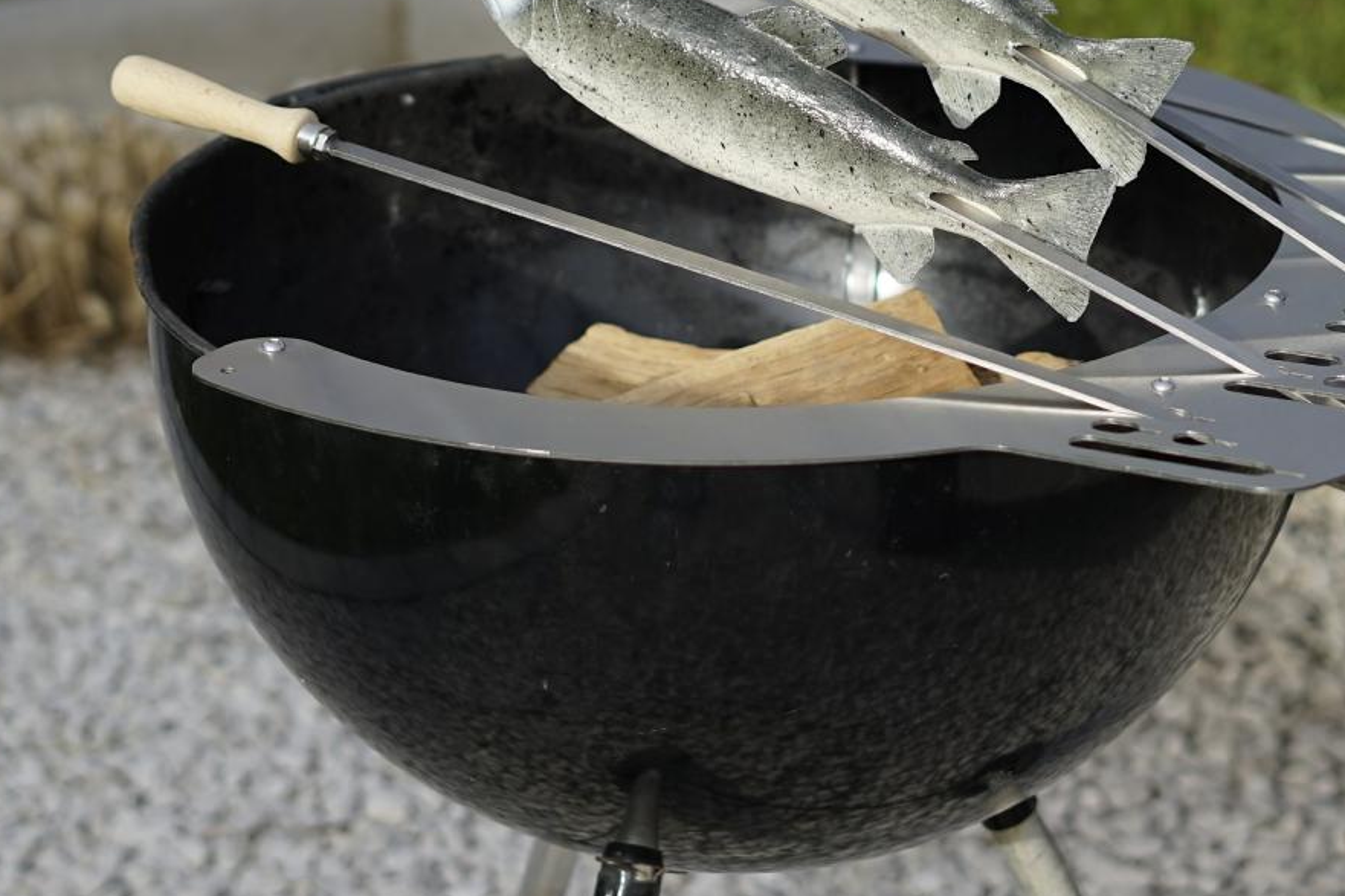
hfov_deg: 18.7
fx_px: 4071
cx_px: 885
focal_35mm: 109
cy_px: 221
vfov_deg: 12.5
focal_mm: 50
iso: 100
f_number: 2.5
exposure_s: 1/1600
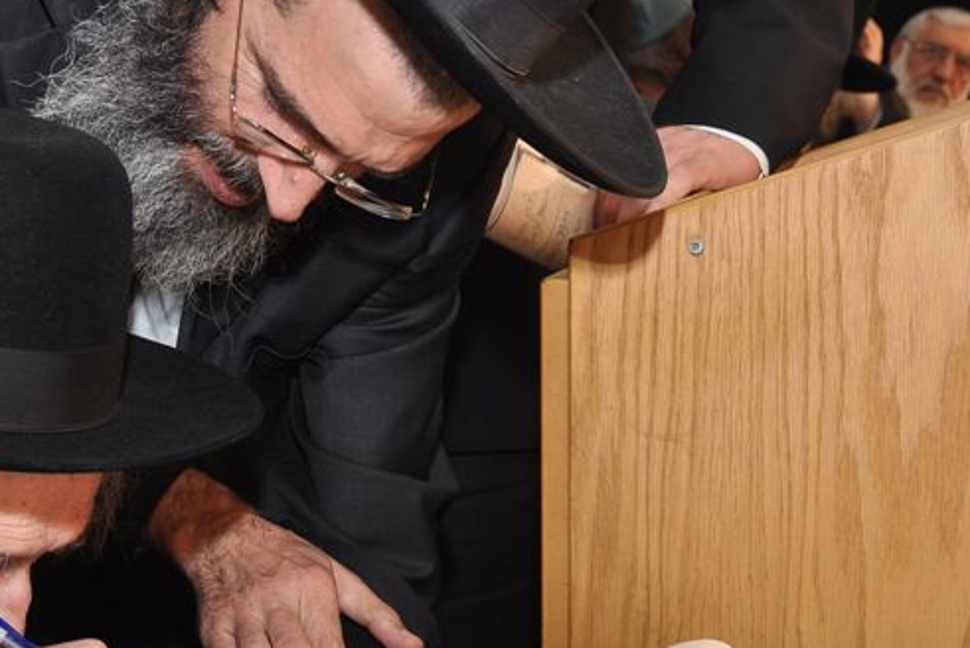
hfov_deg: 25.7
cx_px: 263
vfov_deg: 17.1
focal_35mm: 78
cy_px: 646
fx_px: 2104
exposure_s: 1/60
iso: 400
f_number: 5.6
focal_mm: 25
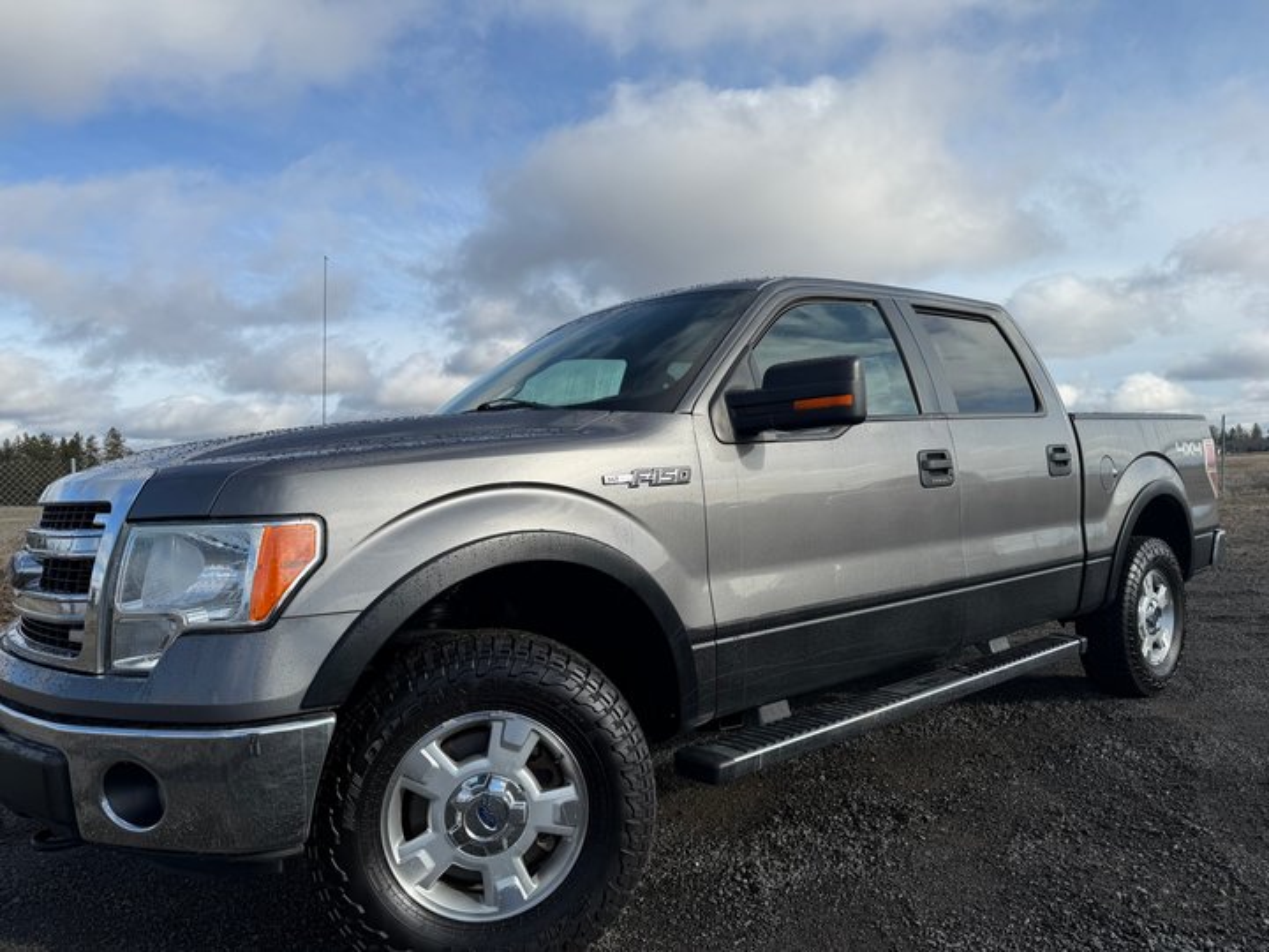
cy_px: 476
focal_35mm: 24
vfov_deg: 56.8
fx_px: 880
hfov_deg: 71.6
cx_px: 634
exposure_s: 1/4405
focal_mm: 6.76
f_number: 1.78
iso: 80
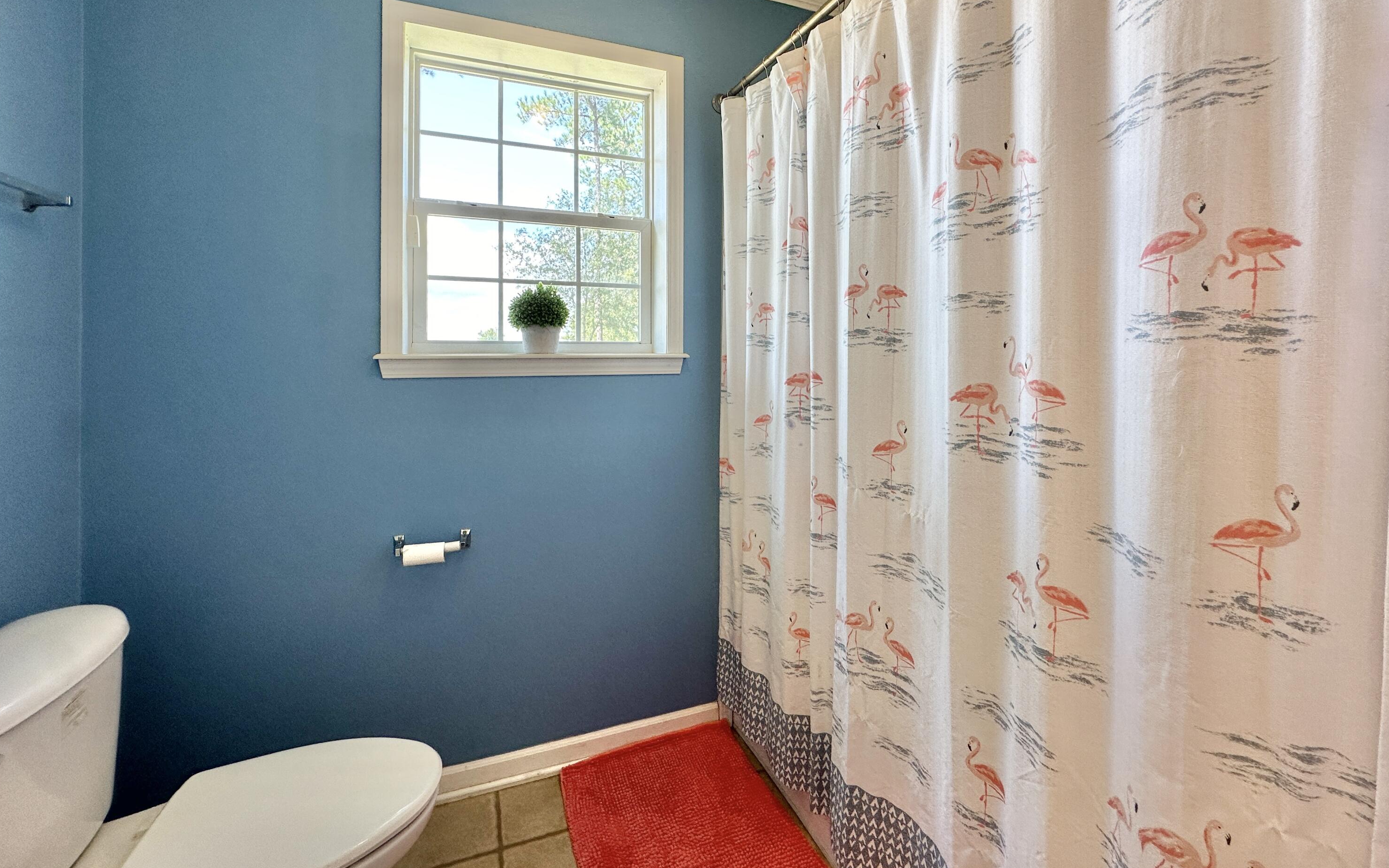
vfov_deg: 74.0
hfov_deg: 101.5
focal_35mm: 15
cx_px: 688
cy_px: 350
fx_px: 568
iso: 64
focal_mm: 2.22
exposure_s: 1/120
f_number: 2.2
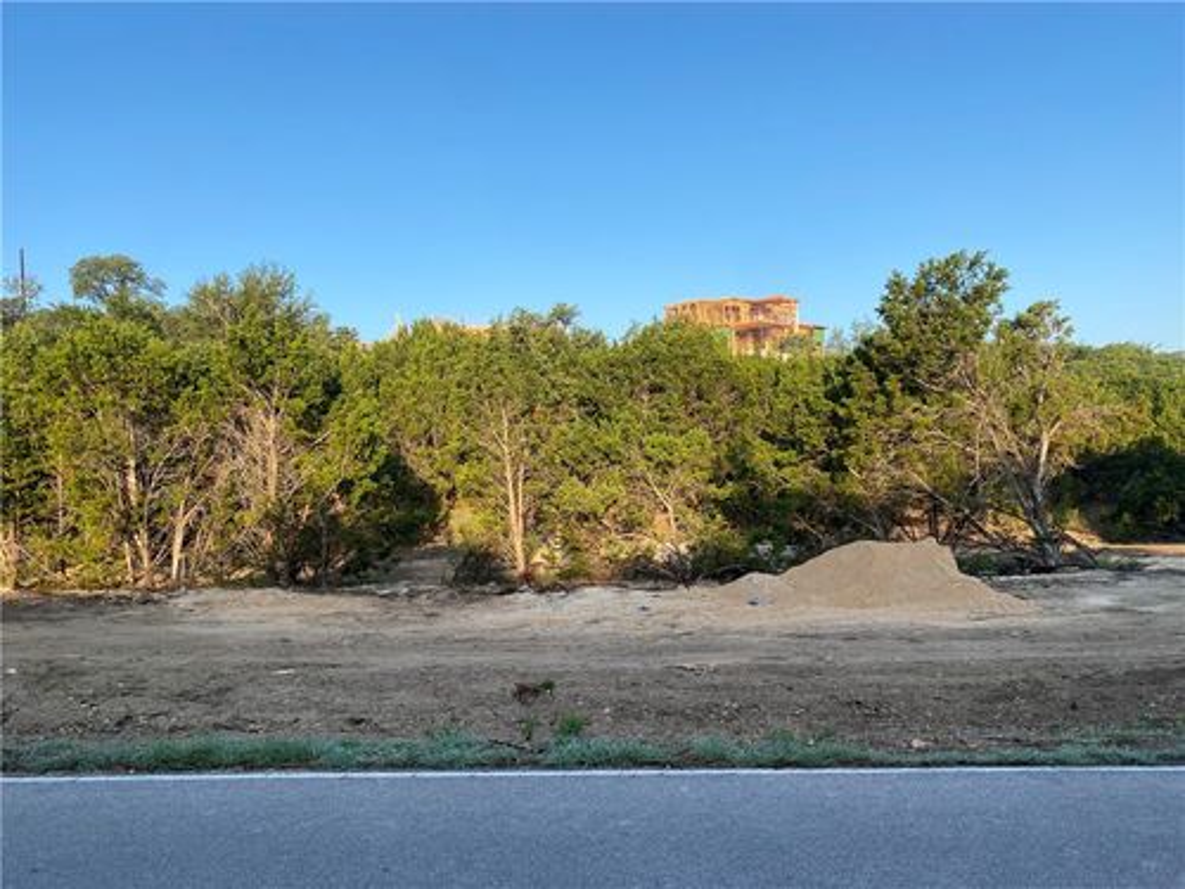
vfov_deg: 53.1
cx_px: 592
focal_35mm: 26
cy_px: 444
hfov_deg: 67.3
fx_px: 890
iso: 32
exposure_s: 1/1206
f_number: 1.8
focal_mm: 4.25
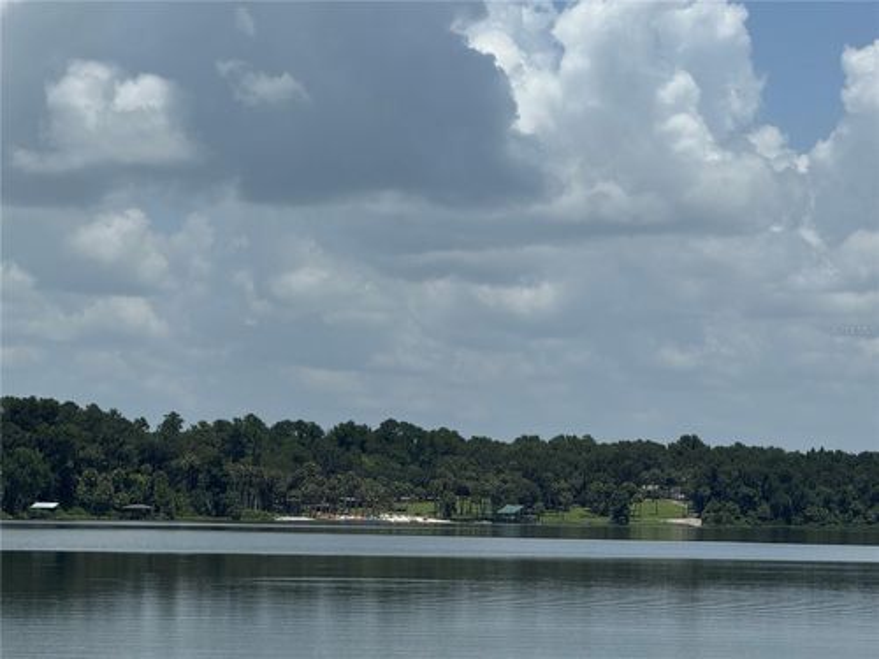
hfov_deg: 16.4
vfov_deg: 12.3
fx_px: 3047
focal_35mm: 120
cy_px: 330
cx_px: 440
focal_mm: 15.66
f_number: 2.8
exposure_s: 1/4367
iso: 64
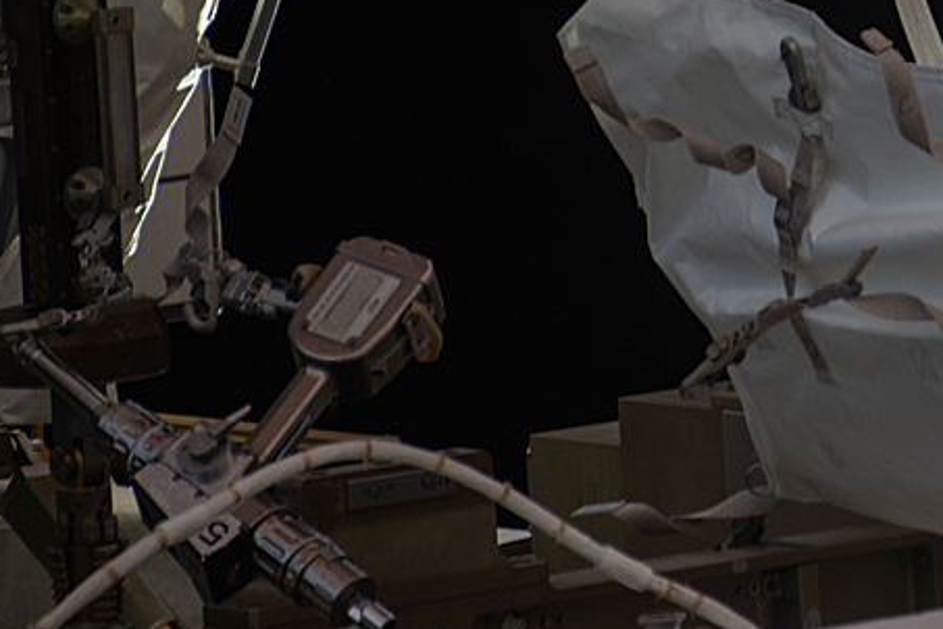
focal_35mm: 968
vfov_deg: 1.4
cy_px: -125
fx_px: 25354
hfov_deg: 2.1
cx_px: 1121
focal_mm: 380
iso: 200
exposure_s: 1/800
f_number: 6.3
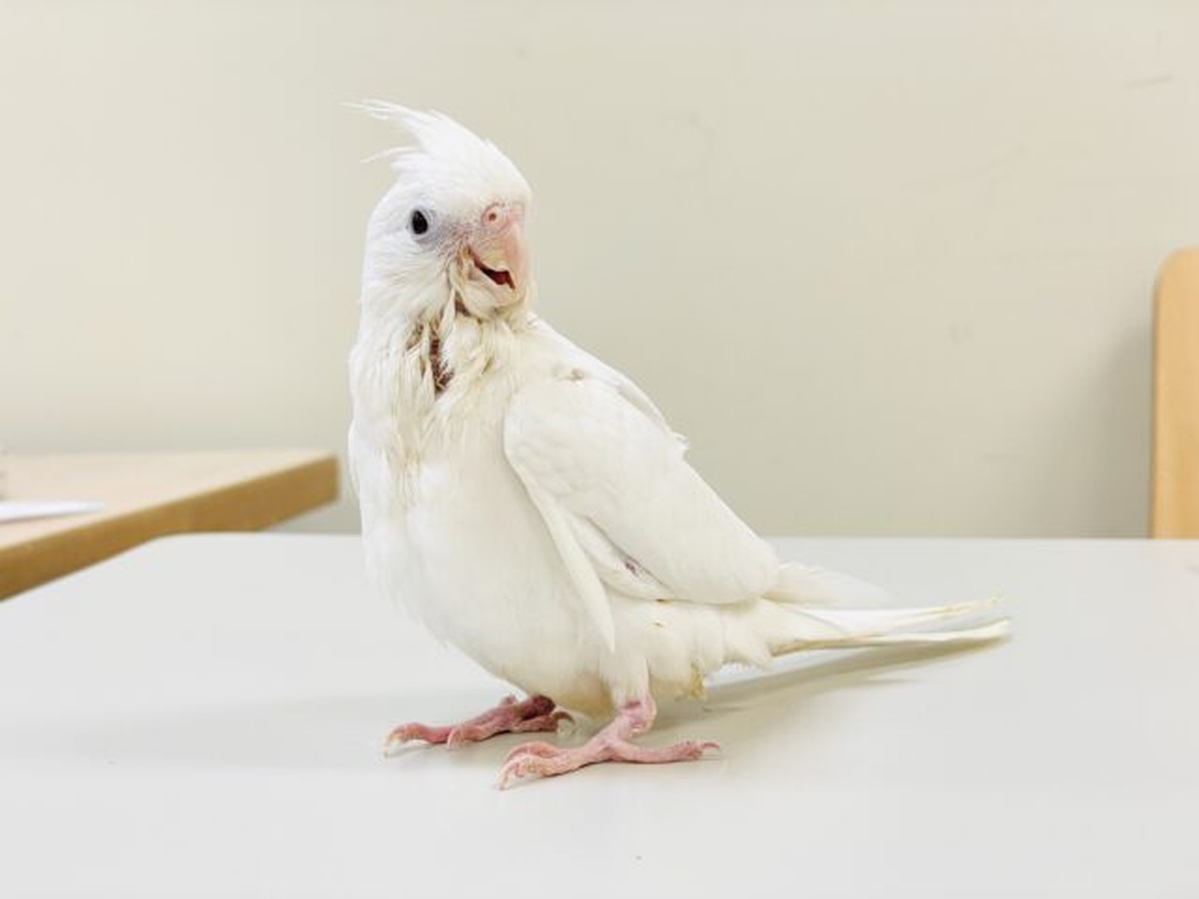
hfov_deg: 36.8
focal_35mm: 52
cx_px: 600
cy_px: 450
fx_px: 1801
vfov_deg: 28.0
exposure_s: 1/99
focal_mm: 6
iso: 64
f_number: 2
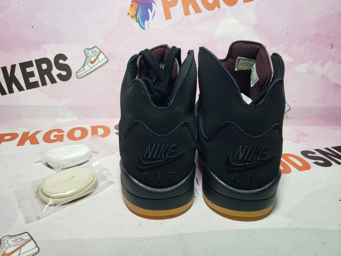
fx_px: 256
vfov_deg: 53.1
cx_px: 170
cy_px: 128
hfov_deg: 67.3
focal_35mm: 26
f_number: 1.5
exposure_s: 1/348
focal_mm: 4.3
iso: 50
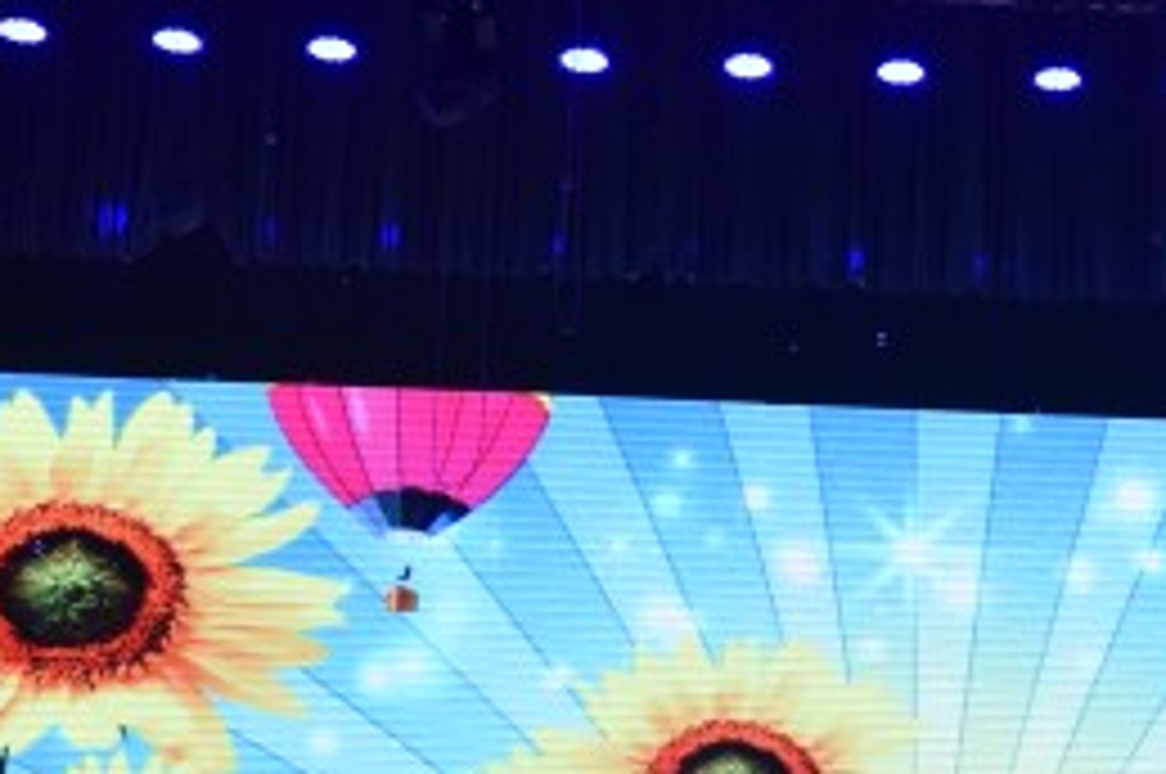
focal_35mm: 102
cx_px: 1089
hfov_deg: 19.6
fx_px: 3299
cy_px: 803
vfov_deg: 13.2
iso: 800
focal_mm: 22
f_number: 4.5
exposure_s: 1/125
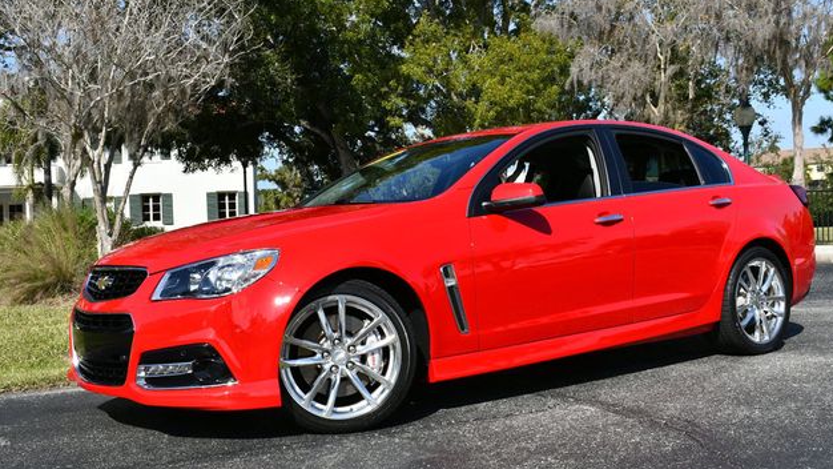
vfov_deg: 26.5
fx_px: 994
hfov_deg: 45.5
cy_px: 193
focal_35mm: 45
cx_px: 423
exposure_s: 1/320
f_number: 9
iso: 100
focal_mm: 21
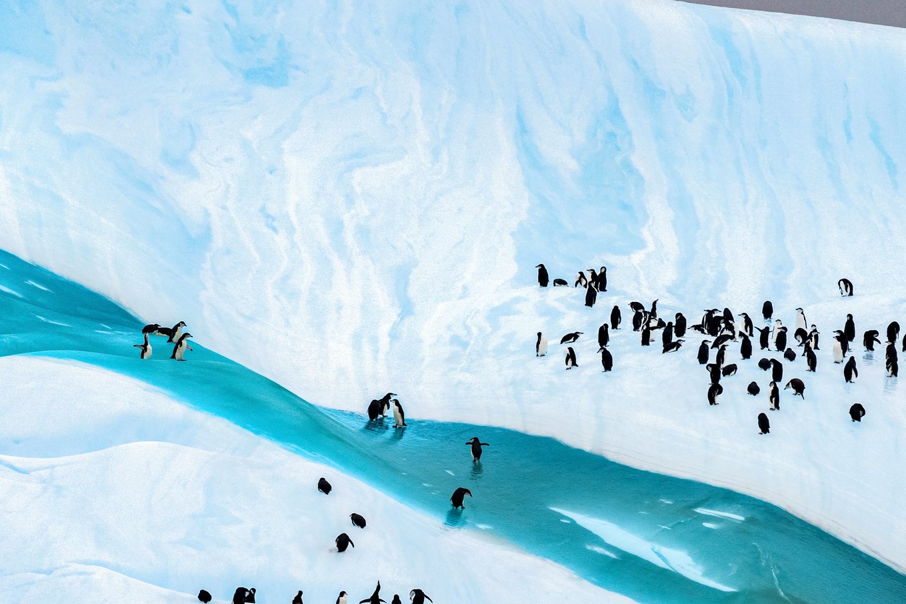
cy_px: 391
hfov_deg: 2.1
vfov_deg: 1.4
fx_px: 24435
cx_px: 618
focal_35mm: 971
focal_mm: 600
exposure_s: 1/1600
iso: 800
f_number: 6.3
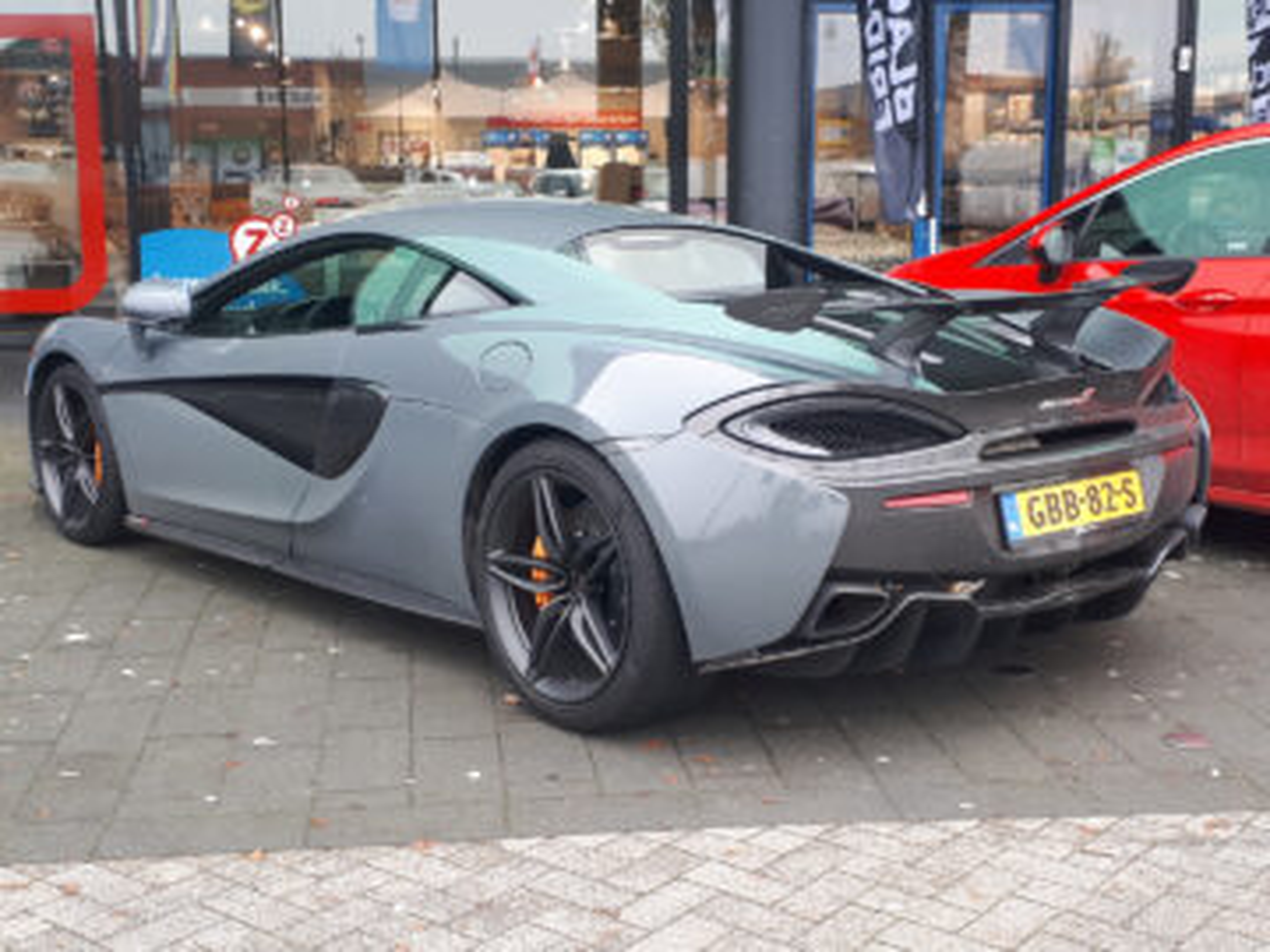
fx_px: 991
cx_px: 635
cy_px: 476
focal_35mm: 27
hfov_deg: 65.3
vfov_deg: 51.4
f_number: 1.9
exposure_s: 1/33
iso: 40
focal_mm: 3.6
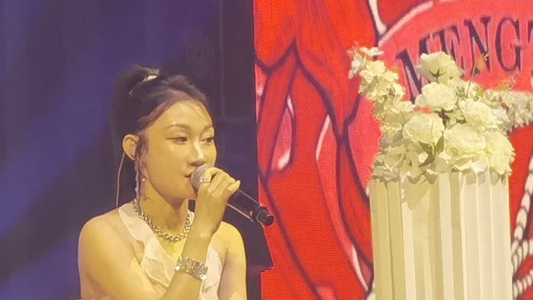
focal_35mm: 287
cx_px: -192
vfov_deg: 4.2
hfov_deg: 7.4
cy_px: 324
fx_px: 4057
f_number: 1.9
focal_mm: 6.71
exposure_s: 1/60.2
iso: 100
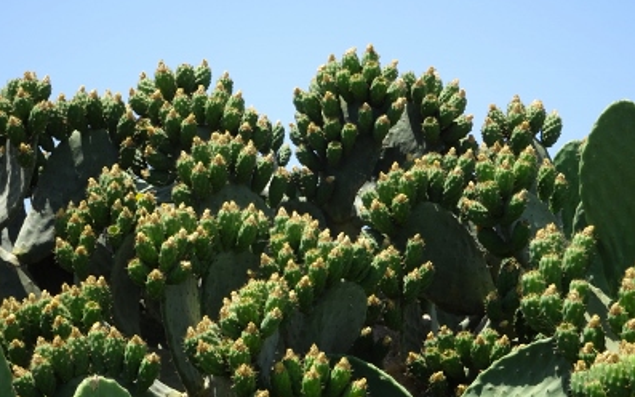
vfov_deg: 11.7
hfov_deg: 18.6
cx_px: 318
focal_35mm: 112
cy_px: 216
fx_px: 1938
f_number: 5
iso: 80
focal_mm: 17.97
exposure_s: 1/250
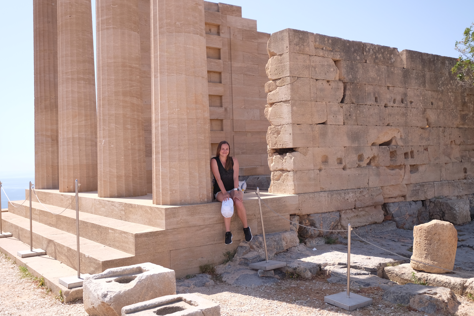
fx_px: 474
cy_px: 158
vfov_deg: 36.9
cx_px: 237
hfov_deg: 53.1
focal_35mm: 36
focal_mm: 24
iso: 200
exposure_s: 1/900
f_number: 4
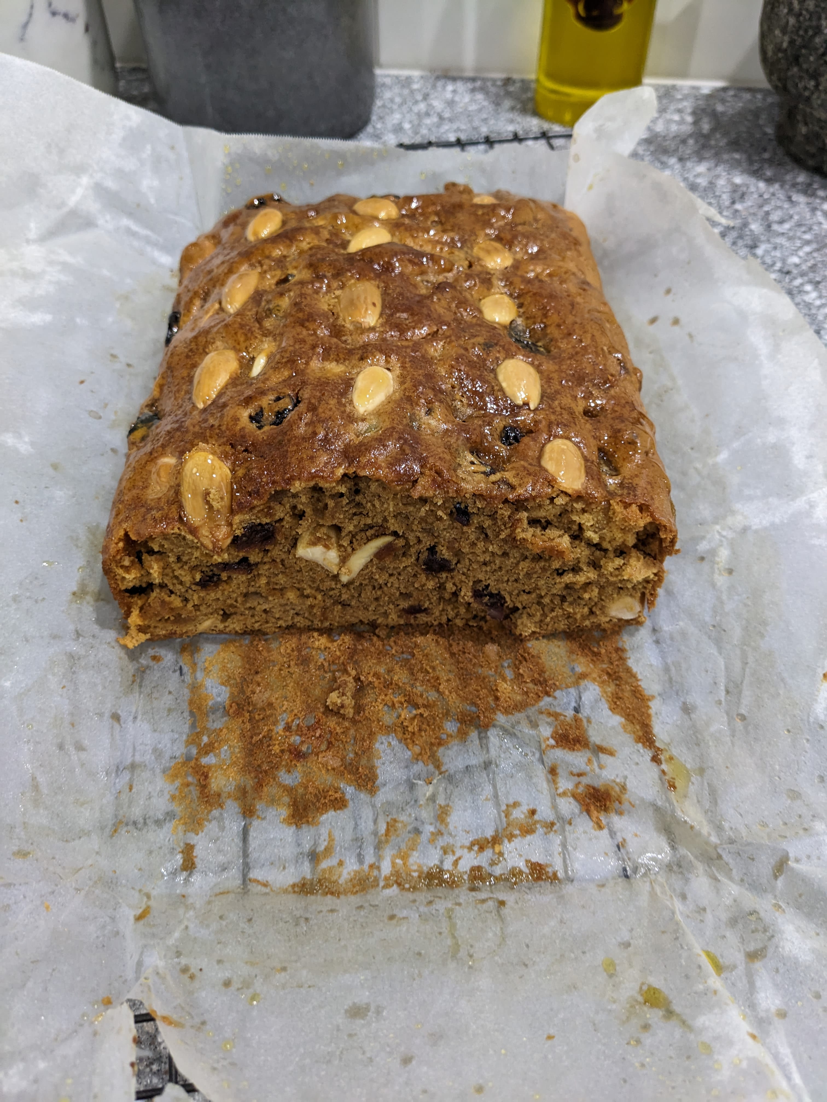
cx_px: 414
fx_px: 860
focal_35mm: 27
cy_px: 551
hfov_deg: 51.4
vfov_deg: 65.3
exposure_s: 1/50
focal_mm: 4.4
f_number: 1.7
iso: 182
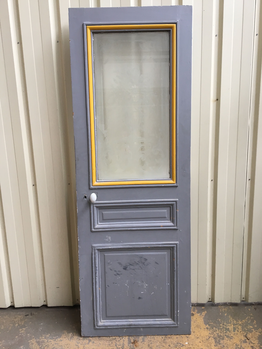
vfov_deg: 61.7
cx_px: 131
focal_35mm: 29
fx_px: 293
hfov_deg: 48.2
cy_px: 174
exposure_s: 1/33
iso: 40
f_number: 2.2
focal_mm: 4.15
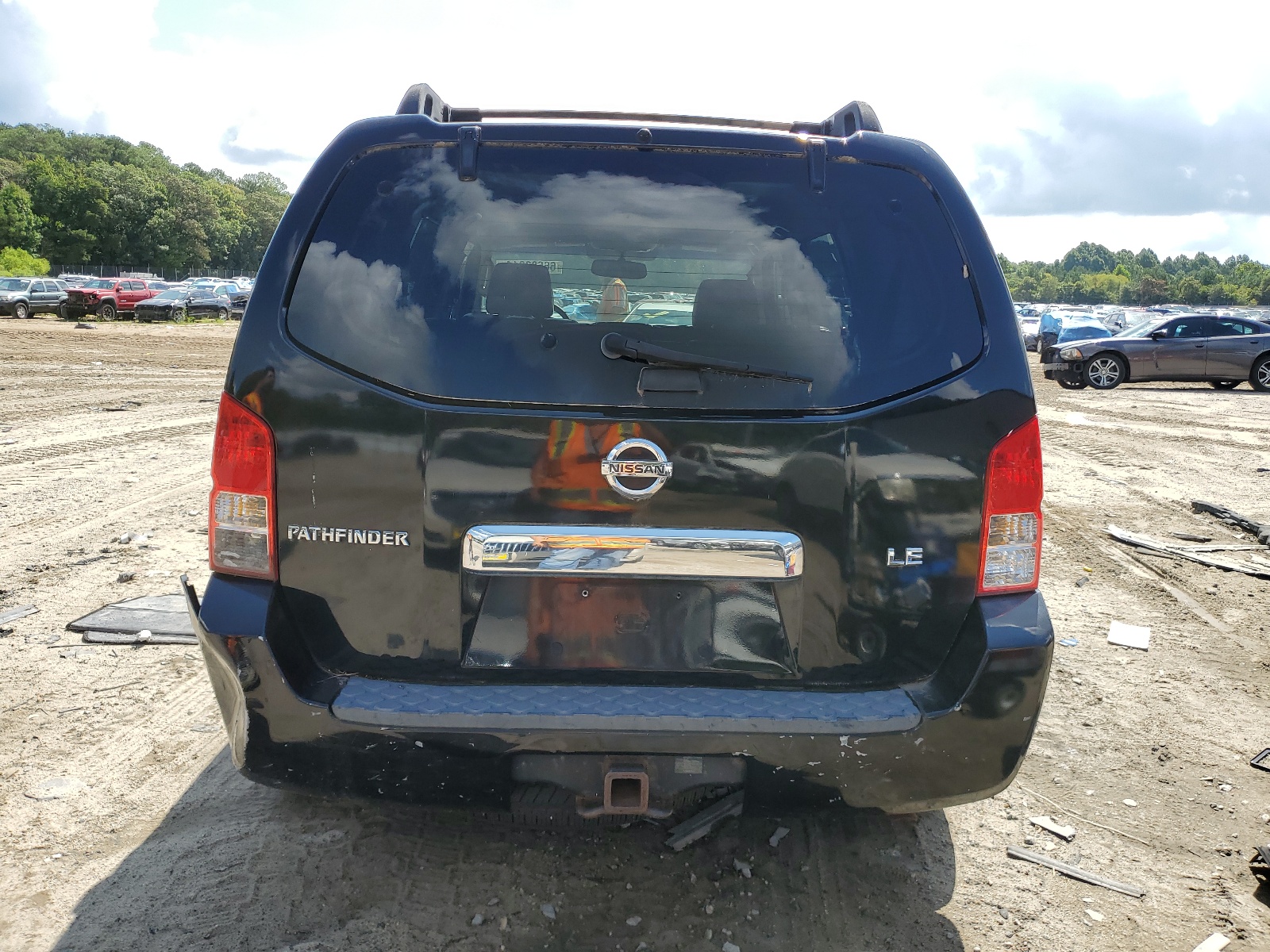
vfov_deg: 53.1
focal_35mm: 26
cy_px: 476
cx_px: 635
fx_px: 954
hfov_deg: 67.3
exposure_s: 1/2000
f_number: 1.5
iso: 50
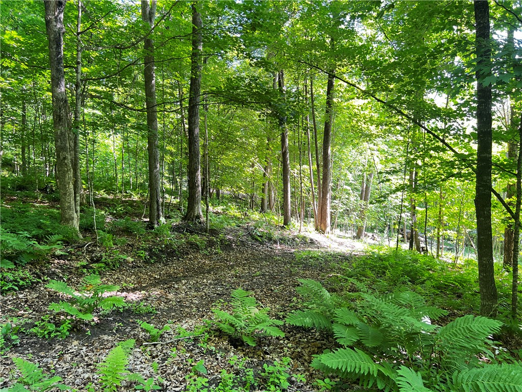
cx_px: 261
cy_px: 196
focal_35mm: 26
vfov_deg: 53.1
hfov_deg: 67.3
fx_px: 392
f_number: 1.5
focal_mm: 5.7
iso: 125
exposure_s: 1/112
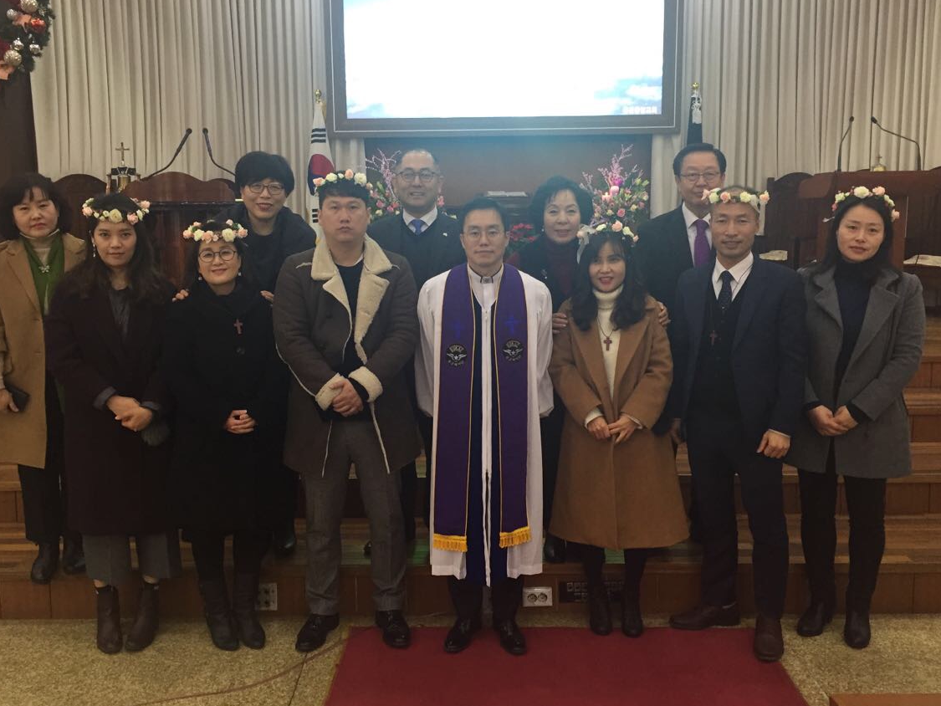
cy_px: 330
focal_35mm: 33
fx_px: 897
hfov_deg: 55.3
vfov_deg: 42.9
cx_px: 460
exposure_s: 1/30
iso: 125
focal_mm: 4.15
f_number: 2.2
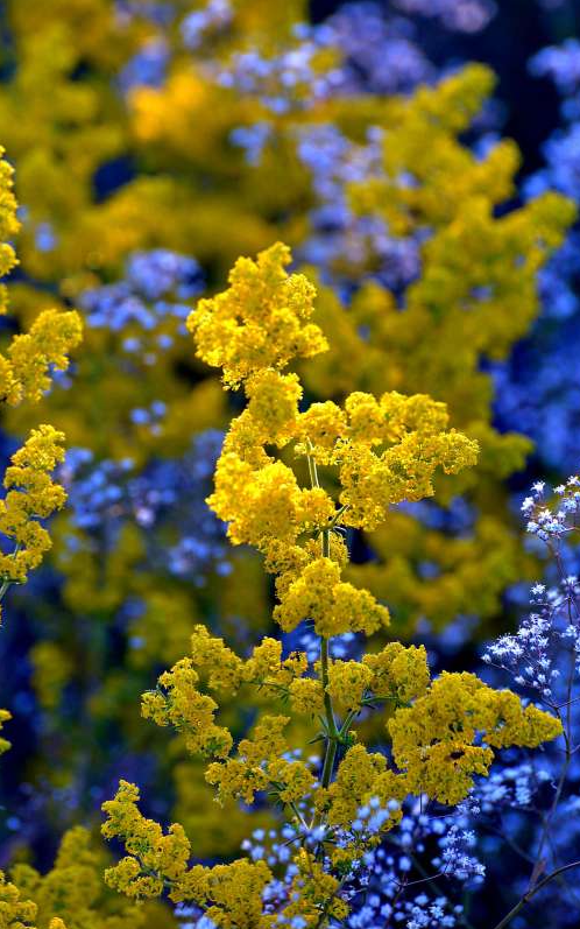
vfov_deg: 6.8
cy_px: 465
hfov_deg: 4.3
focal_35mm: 307
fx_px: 7766
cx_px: 309
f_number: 8
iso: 360
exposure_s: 1/125
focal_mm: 300
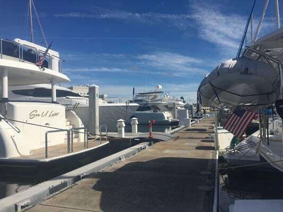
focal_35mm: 29
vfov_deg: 48.2
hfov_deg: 61.6
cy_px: 106
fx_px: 237
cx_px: 142
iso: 25
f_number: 2.2
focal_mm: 4.15
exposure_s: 1/3846
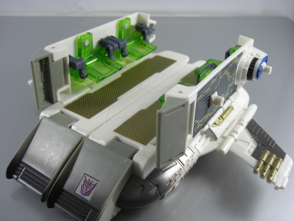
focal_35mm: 38
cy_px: 110
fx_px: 323
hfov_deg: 49.0
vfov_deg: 37.7
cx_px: 147
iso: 80
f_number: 2.8
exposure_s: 1/60
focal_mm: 7.9
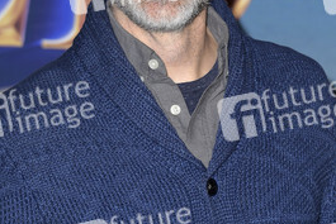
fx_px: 1905
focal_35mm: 204
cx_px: 168
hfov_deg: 10.1
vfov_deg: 6.7
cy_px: 48
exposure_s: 1/250
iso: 320
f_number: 6.3
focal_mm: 135
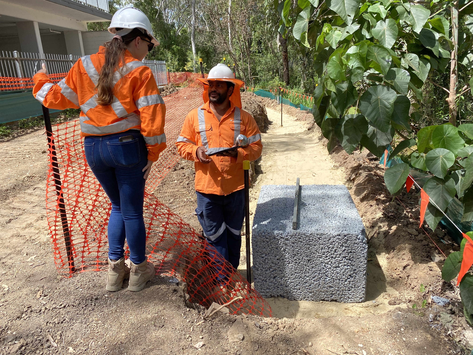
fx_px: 355
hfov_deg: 67.3
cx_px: 236
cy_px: 178
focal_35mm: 26
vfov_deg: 53.1
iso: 32
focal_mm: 4.25
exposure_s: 1/990
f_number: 1.8
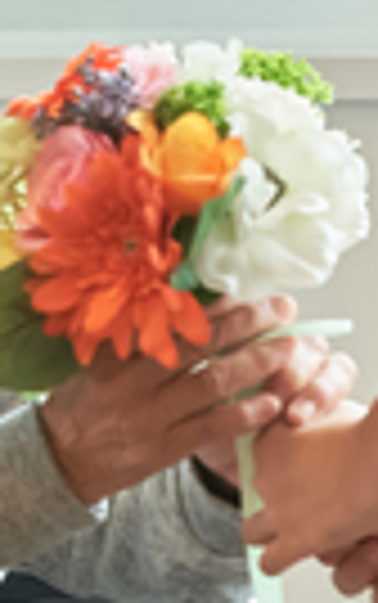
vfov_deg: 3.0
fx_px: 11628
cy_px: -92
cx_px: -472
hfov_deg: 1.9
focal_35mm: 707
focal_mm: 145
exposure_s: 1/320
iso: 1250
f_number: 4
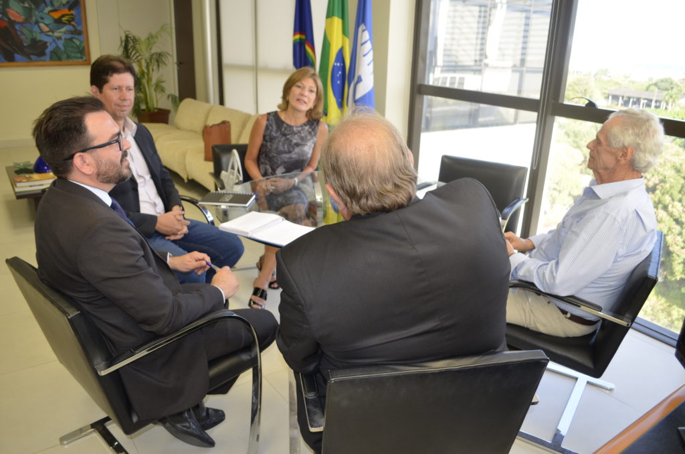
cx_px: 342
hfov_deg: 67.5
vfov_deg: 47.7
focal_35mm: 27
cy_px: 227
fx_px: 513
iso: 400
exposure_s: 1/80
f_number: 3.5
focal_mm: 18
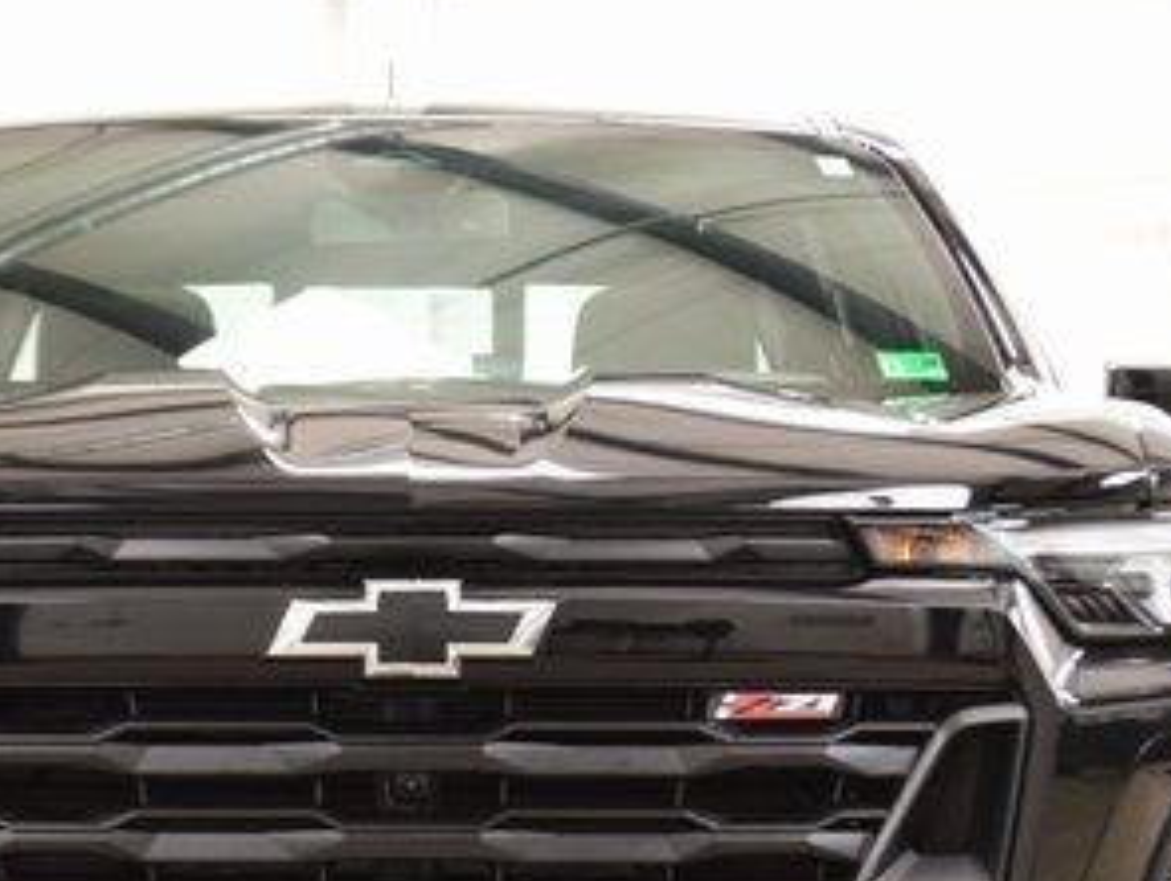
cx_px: 405
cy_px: 796
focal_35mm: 150
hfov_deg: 13.1
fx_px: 5080
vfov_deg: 9.9
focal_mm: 48
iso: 1600
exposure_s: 1/30
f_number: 5.3
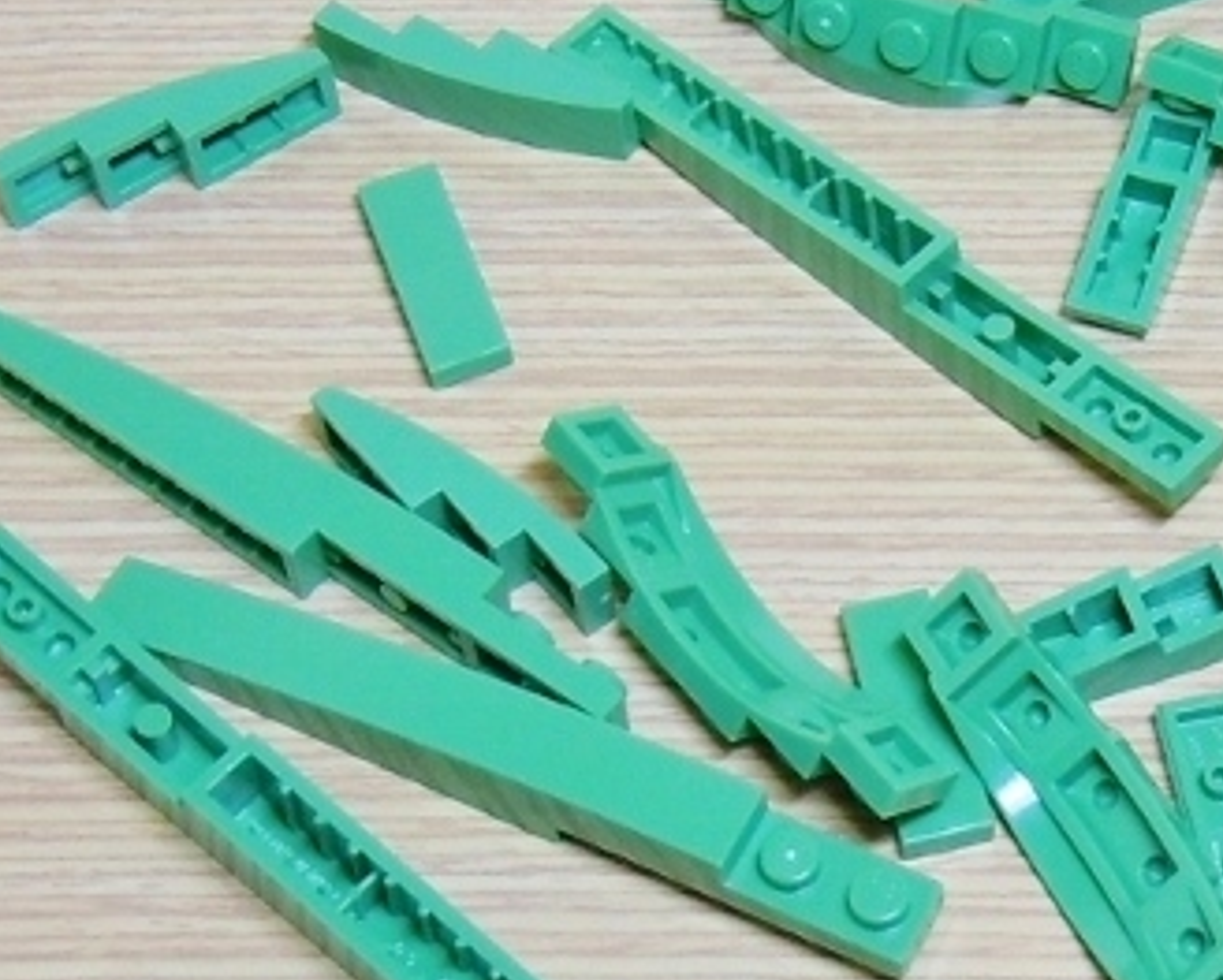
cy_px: 443
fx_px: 2210
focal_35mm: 61
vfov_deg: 25.0
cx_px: 830
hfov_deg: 30.7
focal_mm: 5.4
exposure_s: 1/25
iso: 200
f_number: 3.5
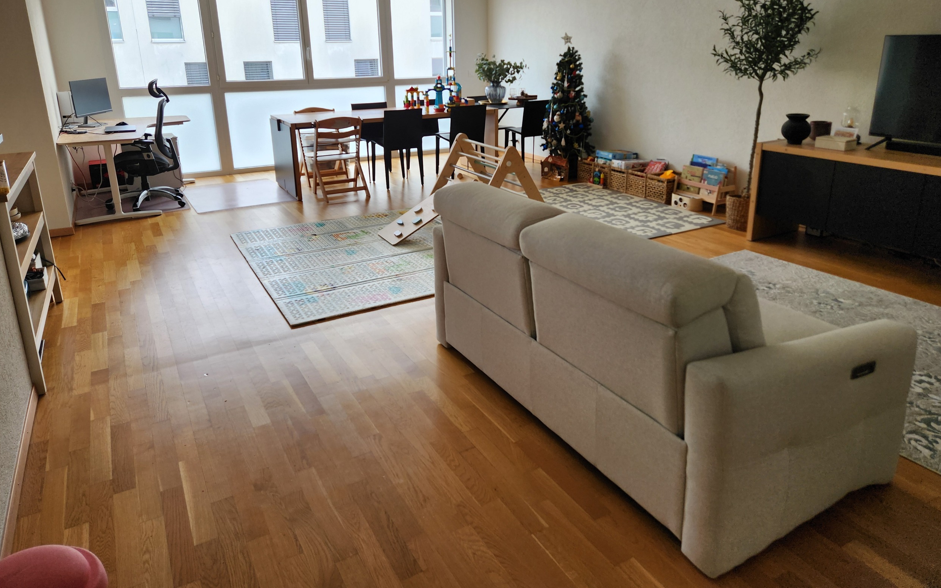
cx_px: 471
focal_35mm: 25
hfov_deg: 72.6
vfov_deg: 48.9
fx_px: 641
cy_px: 227
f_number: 1.8
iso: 50
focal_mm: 5.4
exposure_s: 1/180
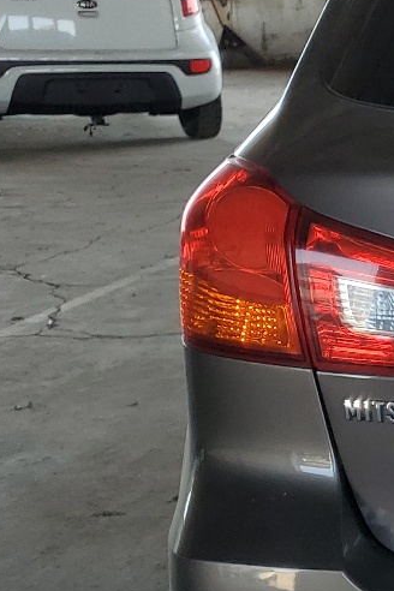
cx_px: 890
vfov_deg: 23.1
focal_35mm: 88
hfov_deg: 12.7
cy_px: 318
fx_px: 1445
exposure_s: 1/161
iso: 50
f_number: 1.5
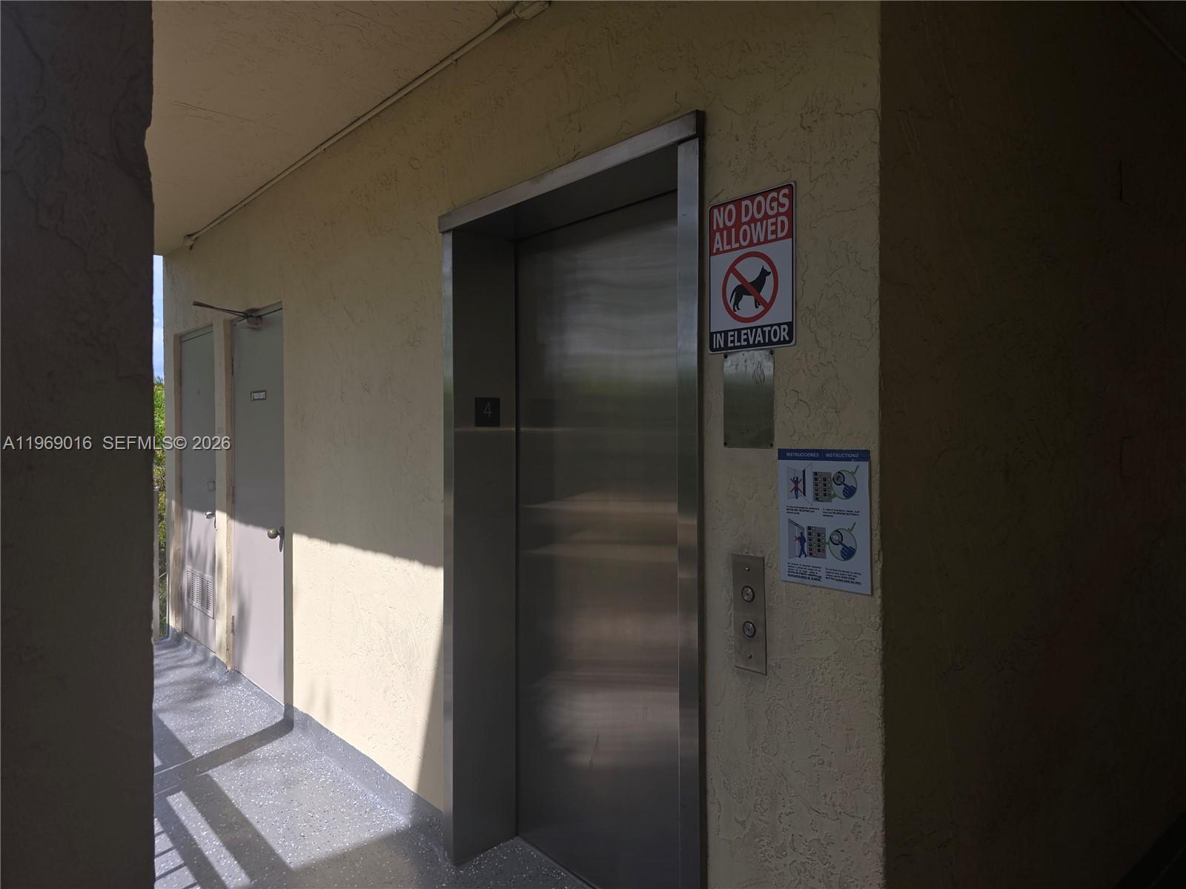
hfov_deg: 73.9
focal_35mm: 23
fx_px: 788
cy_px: 444
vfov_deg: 58.9
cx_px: 593
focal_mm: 6.3
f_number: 1.7
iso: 12
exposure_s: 1/624
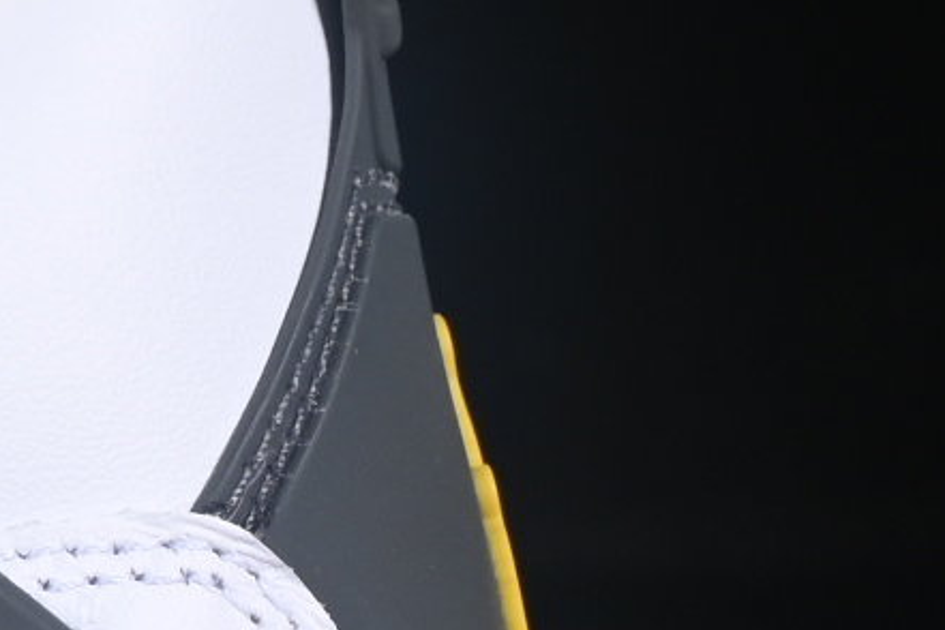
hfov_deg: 4.2
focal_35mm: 474
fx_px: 12442
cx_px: -1631
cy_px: 566
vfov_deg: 2.9
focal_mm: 50
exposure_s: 1/80
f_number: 8
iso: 160
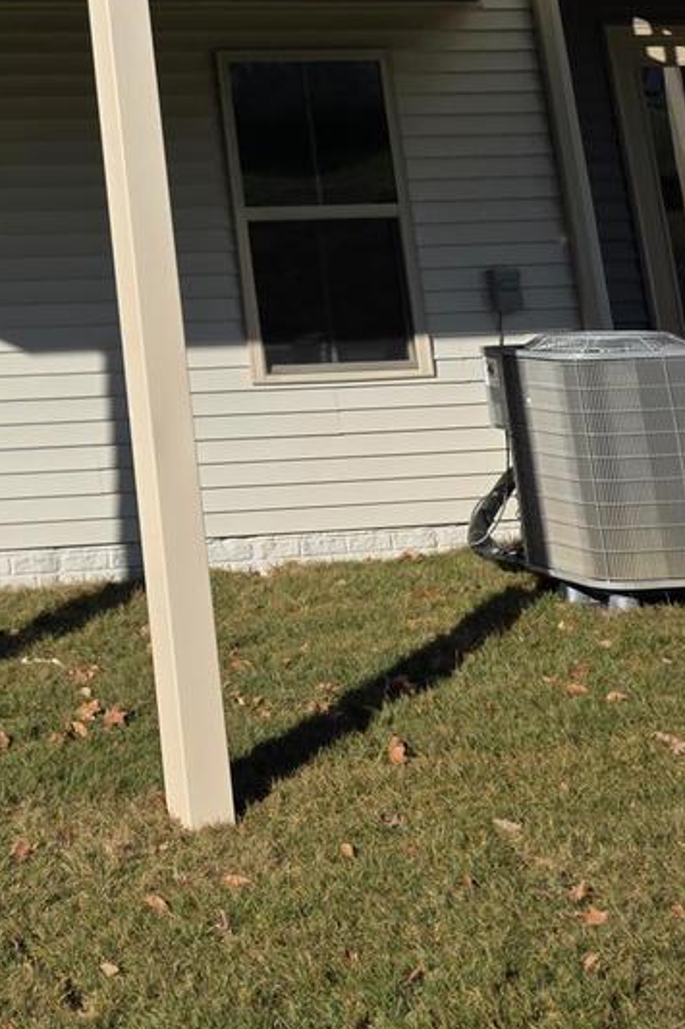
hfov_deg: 18.1
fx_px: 1971
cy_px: -226
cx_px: -255
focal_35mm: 69
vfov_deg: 25.9
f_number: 1.7
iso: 80
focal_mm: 6.25
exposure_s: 1/7061
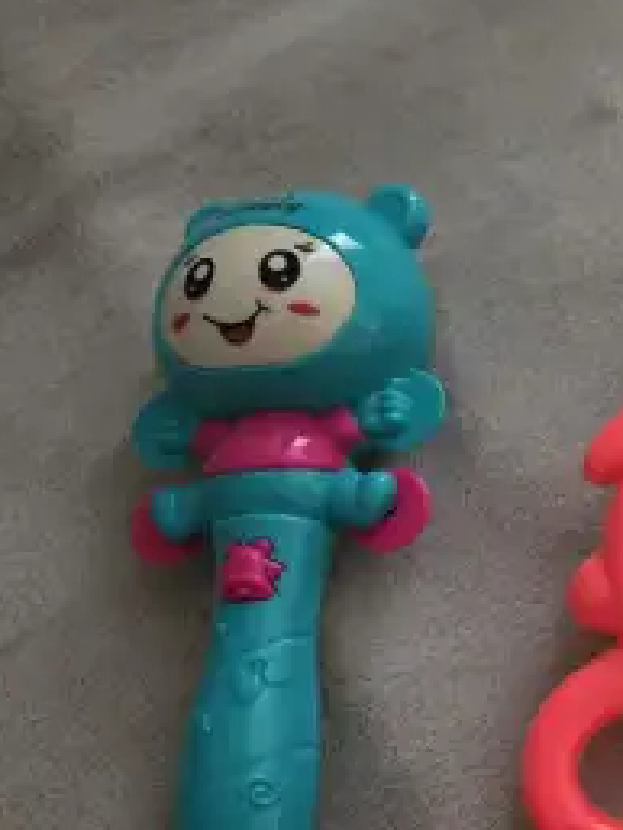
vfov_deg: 29.0
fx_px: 1606
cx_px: 854
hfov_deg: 19.8
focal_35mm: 67
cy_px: 439
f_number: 1.8
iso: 2500
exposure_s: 1/100
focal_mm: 5.4
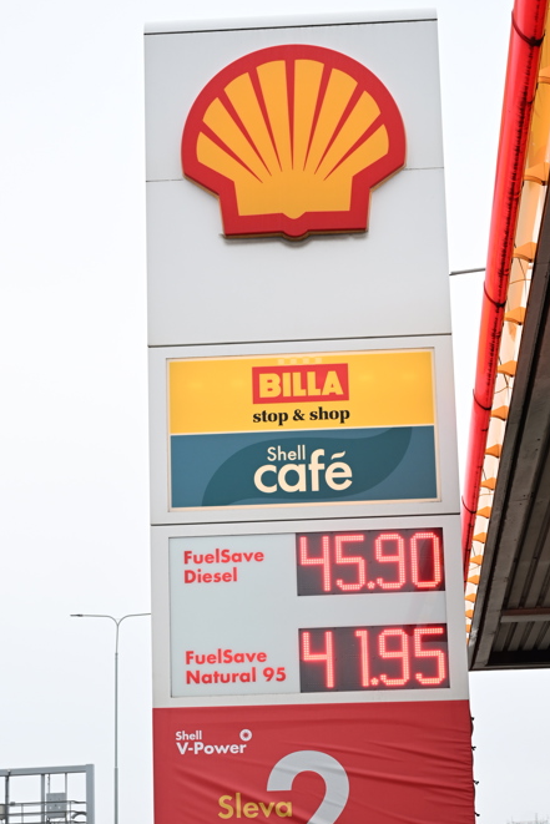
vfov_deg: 27.6
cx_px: 266
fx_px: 1649
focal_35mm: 72
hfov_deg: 18.9
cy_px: 629
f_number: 5
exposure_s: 1/125
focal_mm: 46
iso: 500
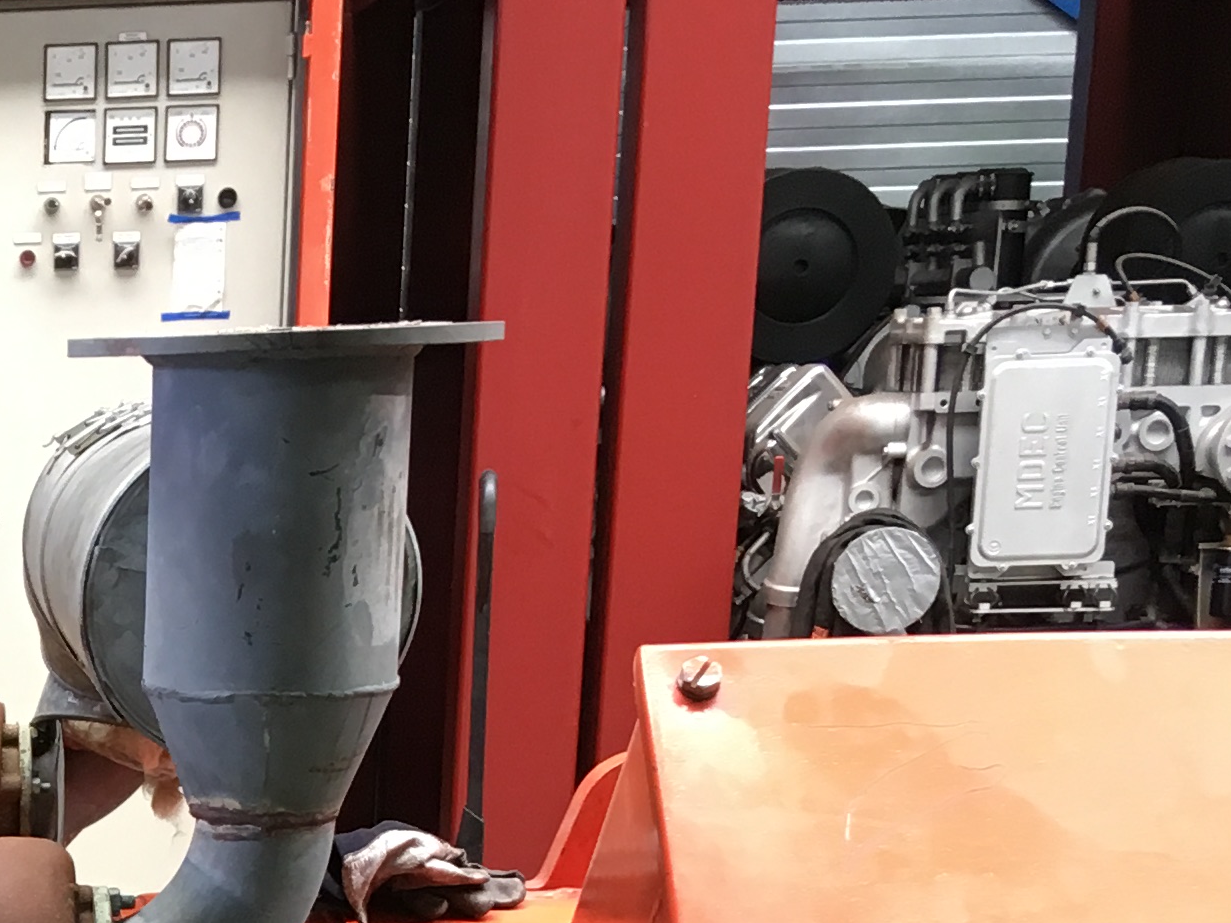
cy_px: 1326
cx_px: -404
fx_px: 3378
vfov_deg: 14.6
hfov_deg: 19.0
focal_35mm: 95
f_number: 2.2
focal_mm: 4.15
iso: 64
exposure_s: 1/33
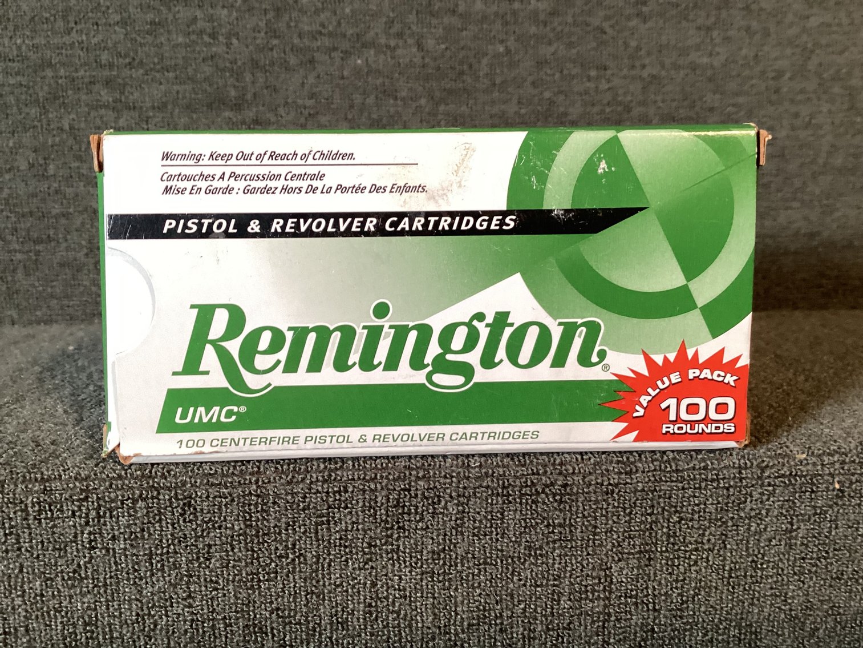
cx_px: 432
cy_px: 324
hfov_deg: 58.3
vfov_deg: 45.4
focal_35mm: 31
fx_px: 773
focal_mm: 3.3
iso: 200
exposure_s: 1/60
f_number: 2.4
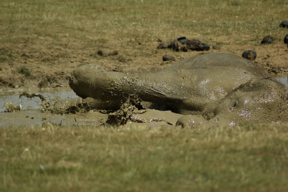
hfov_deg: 4.6
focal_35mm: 450
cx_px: 144
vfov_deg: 3.1
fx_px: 3598
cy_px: 96
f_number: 5.6
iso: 100
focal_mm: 300
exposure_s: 1/800
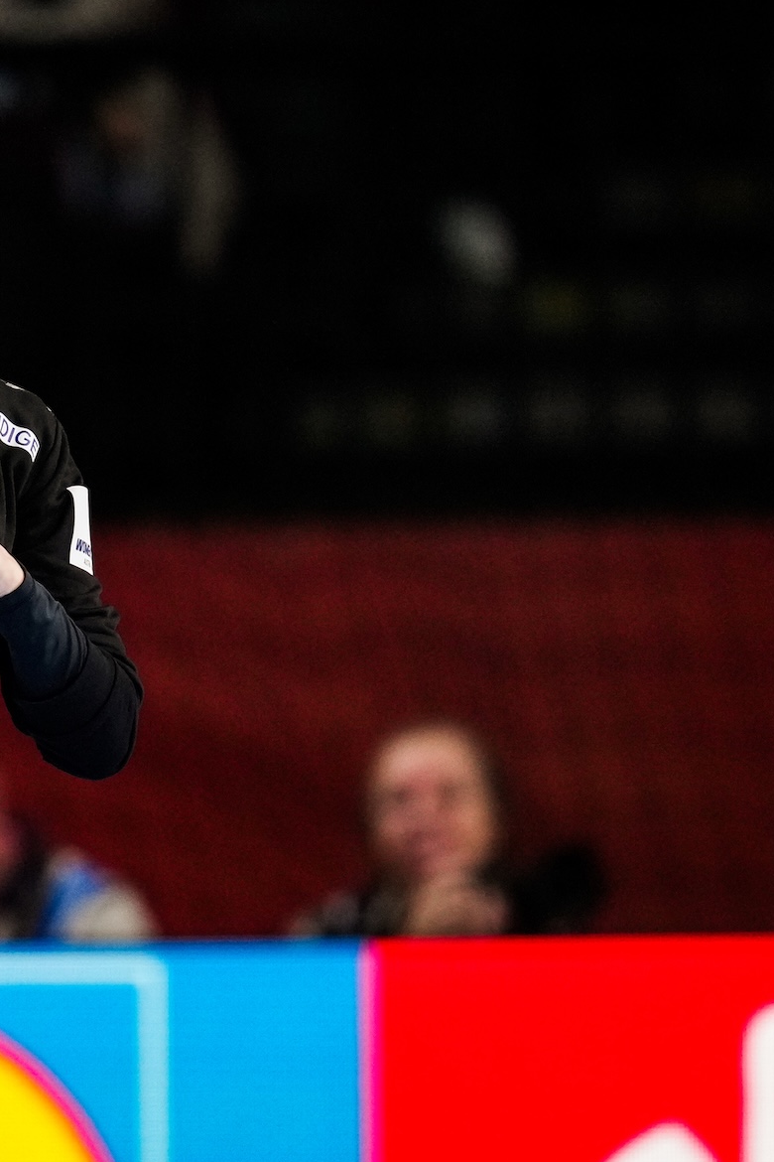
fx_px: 22057
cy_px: 557
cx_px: -183
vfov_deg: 3.0
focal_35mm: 684
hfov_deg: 2.0
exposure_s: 1/1250
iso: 2500
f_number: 2.8
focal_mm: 400
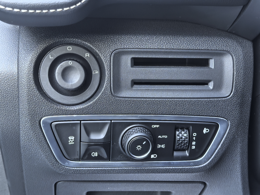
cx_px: 130
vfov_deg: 27.0
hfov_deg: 35.5
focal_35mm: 54
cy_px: 98
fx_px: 406
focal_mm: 6.98
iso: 400
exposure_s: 1/50
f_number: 2
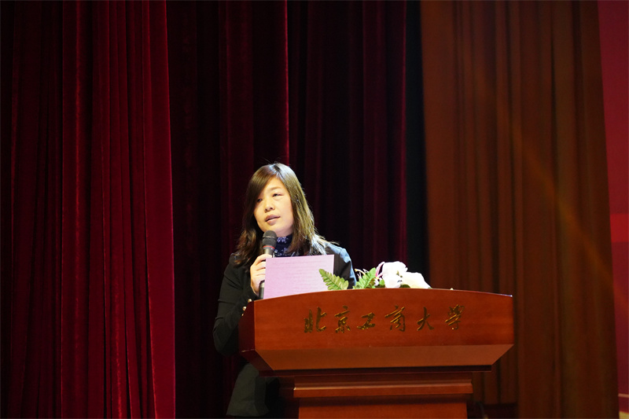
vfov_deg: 13.0
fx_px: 1834
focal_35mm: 105
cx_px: 314
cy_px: 210
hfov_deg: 19.5
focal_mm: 105
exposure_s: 1/1250
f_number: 4
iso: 12800
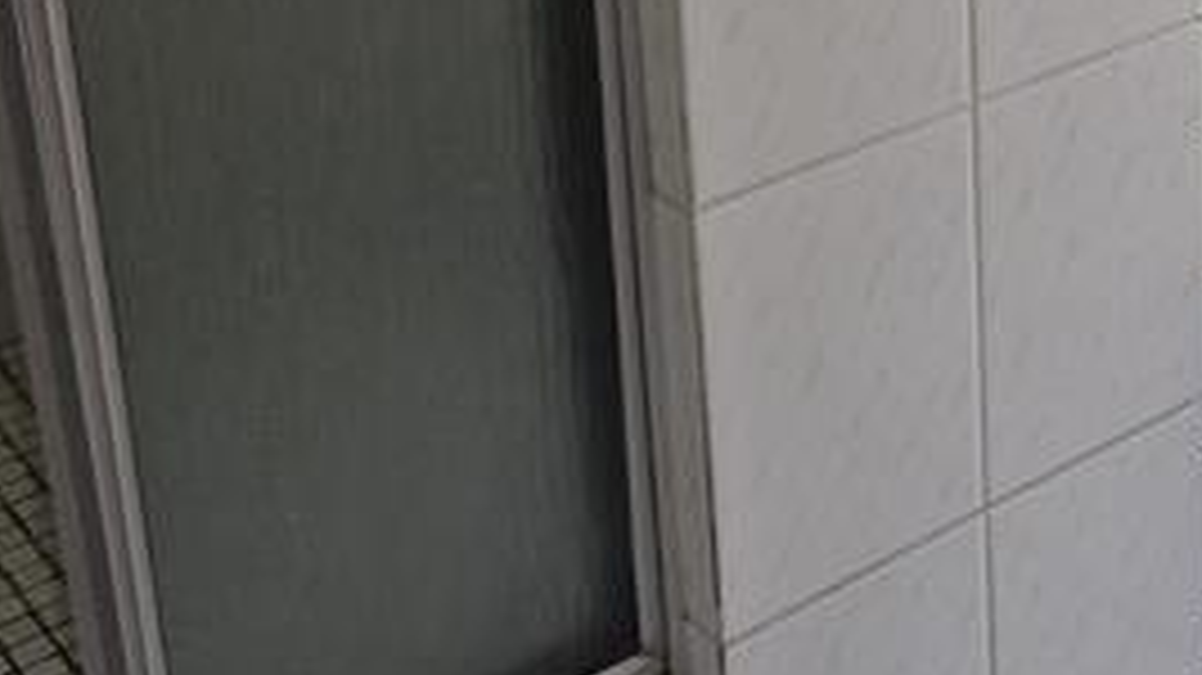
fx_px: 2390
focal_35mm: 75
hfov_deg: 26.0
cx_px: 1328
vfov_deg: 15.2
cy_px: -261
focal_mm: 5.54
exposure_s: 1/100
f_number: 1.8
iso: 200
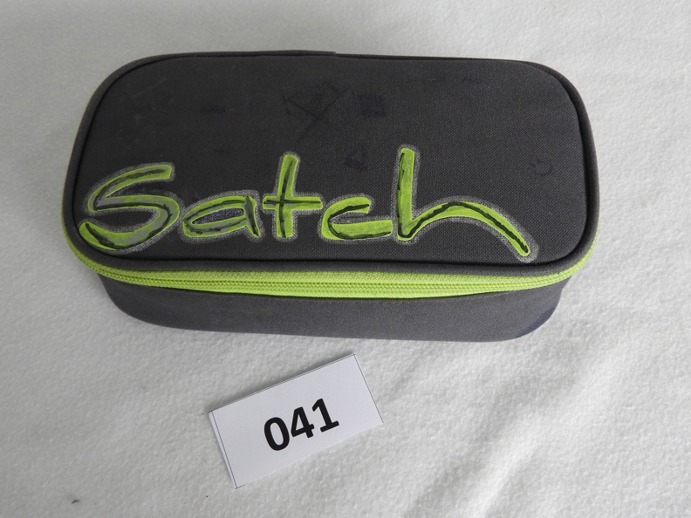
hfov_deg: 55.4
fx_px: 659
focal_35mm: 33
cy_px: 259
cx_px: 346
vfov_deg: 42.9
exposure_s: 1/30
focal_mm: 5.9
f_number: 3.6
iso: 280
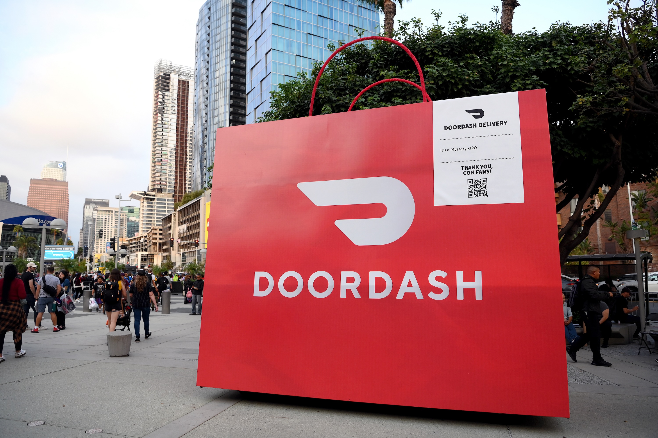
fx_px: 438
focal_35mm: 24
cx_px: 329
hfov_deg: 73.8
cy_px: 219
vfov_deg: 53.1
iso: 1000
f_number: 3.5
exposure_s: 1/1000
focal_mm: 24
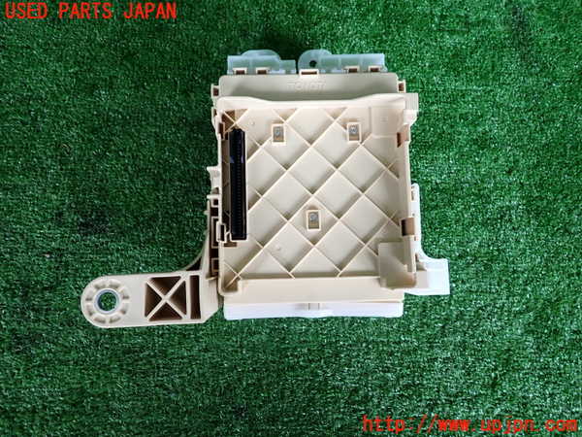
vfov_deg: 54.9
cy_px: 218
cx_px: 291
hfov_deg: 69.4
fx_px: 420
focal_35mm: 25
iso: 200
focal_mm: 4.5
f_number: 2
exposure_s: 1/60
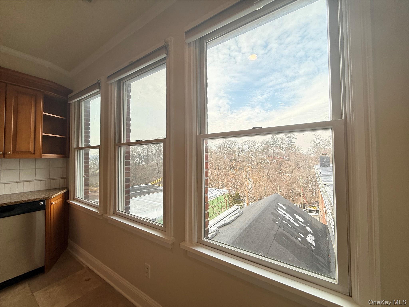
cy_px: 154
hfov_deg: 102.1
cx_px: 204
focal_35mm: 14
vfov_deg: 85.7
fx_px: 165
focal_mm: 2.22
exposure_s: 1/142
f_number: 2.2
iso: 64
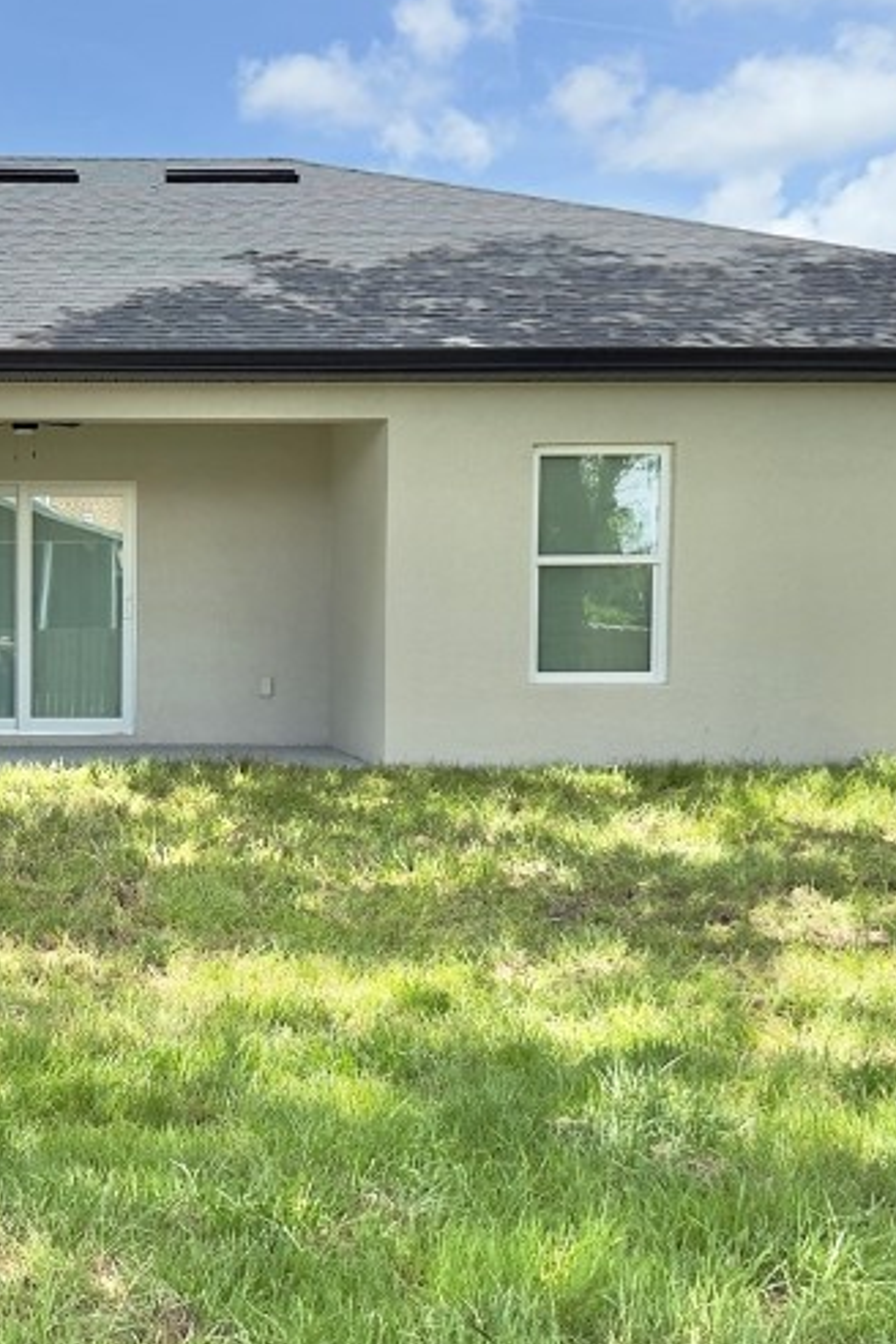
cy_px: 743
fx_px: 1941
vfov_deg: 38.1
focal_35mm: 52
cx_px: 57
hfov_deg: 25.1
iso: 100
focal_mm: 6.76
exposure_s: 1/2703
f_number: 1.78
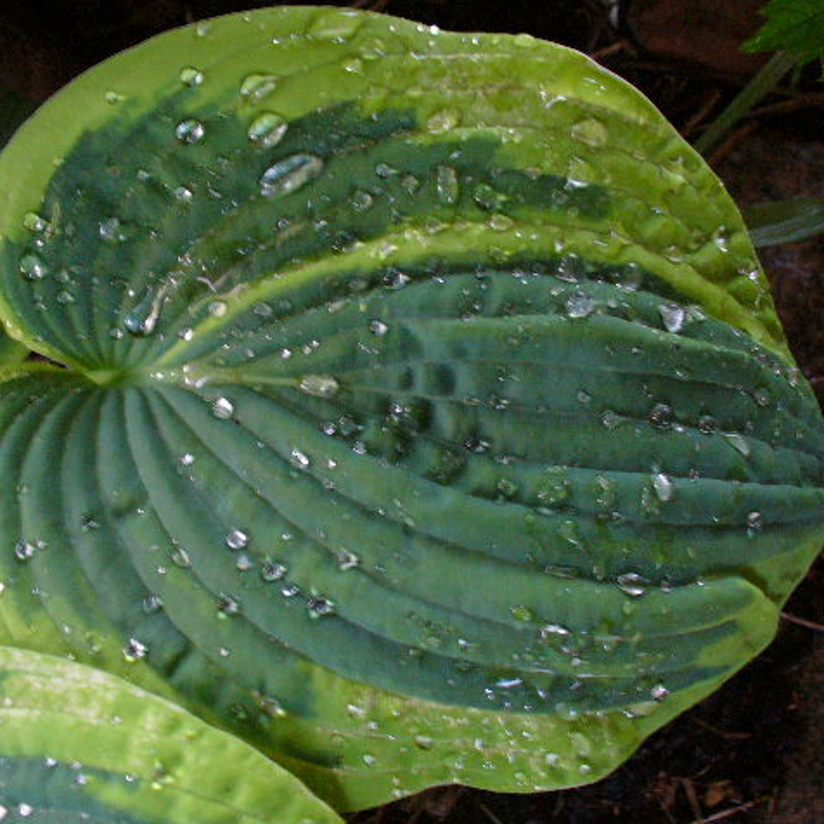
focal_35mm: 44
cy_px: 410
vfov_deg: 38.3
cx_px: 428
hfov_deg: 38.3
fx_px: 1185
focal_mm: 6.1
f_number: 2.8
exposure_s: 1/8
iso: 200
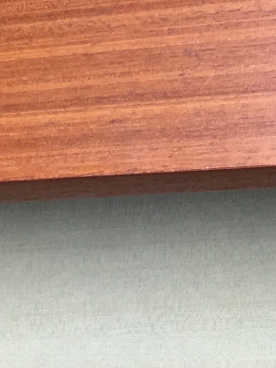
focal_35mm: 144
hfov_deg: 9.3
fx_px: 1531
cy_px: 650
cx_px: 646
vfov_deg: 12.6
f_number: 2.2
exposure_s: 1/167
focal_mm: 4.15
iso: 25
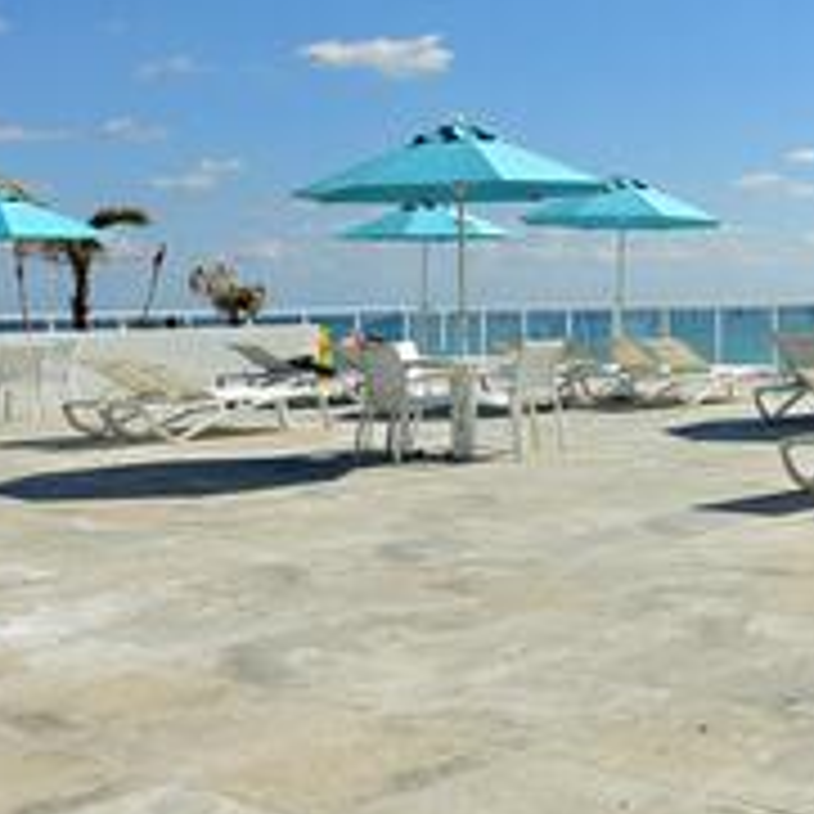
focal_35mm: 47
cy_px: 207
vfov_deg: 35.3
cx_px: 850
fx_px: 1250
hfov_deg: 32.6
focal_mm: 24
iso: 250
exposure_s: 1/2000
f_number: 5.6
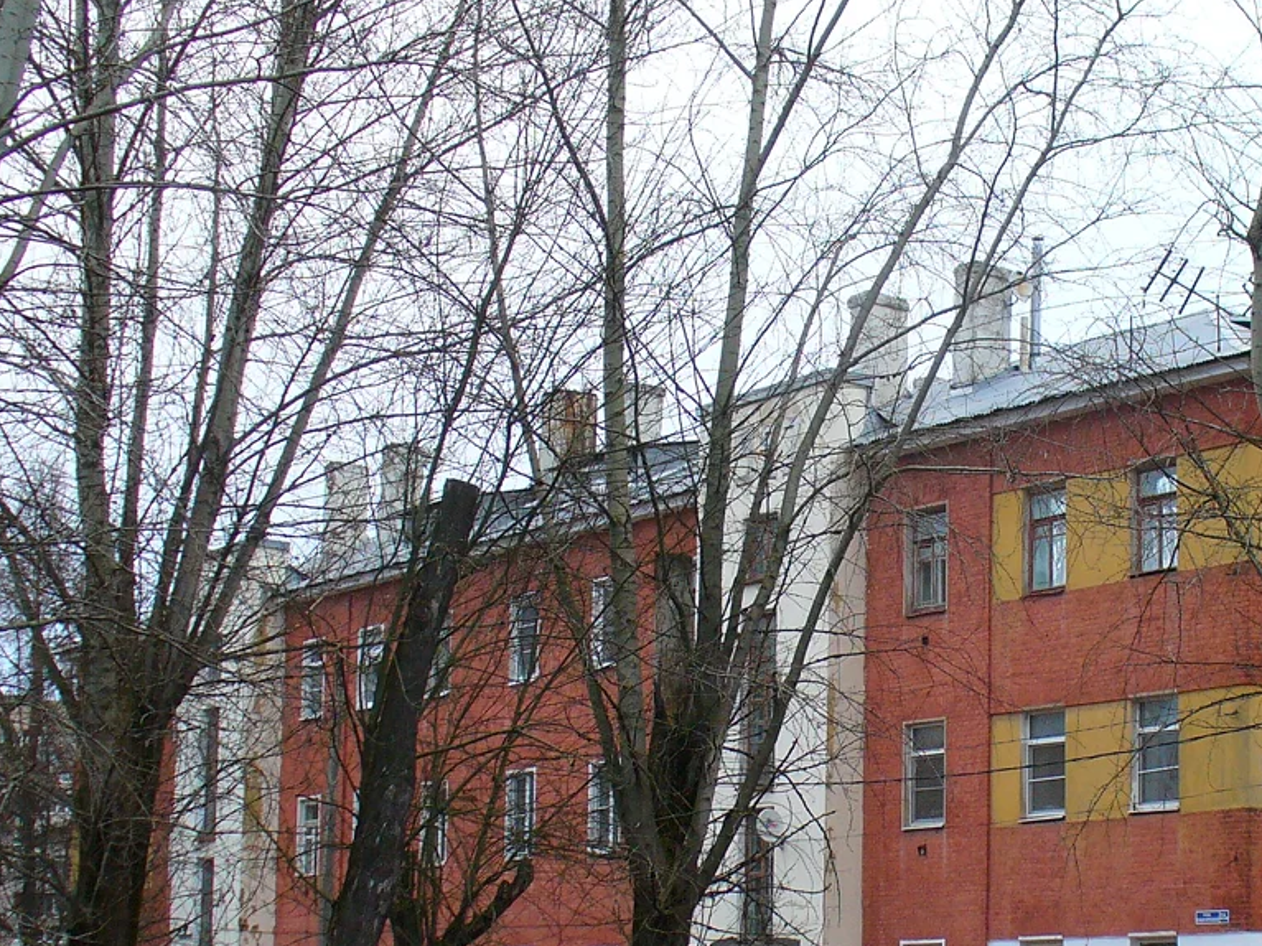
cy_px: 691
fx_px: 2515
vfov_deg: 21.1
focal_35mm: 69
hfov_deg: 27.8
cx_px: 952
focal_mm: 6.1
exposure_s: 1/40
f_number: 2.8
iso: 100
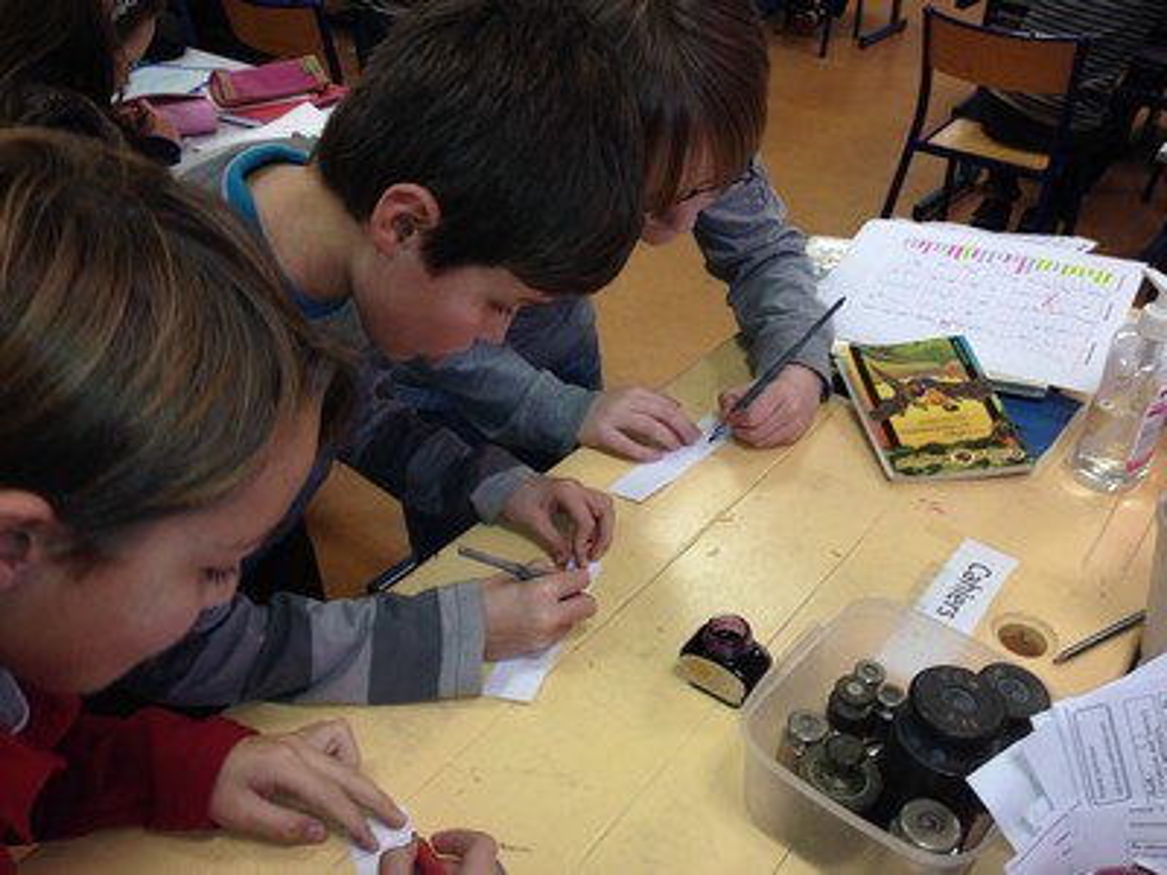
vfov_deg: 40.7
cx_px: 584
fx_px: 1180
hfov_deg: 52.6
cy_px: 438
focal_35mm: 35
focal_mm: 4.28
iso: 50
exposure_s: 1/32
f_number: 2.4
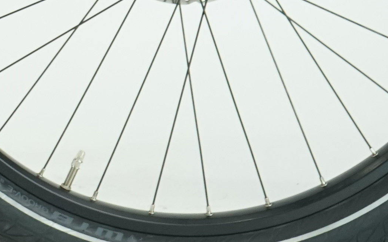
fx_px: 3278
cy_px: -365
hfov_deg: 6.5
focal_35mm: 310
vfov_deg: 4.1
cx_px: -476
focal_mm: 53
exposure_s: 1/200
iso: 1600
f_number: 5.6
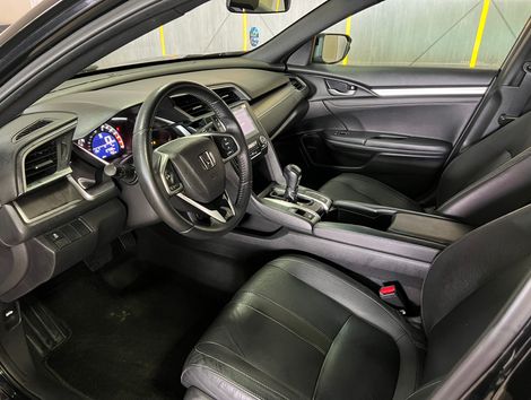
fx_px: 399
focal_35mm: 26
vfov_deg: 53.2
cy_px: 200
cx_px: 266
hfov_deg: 67.2
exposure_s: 1/30
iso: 500
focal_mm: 5.7
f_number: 1.5
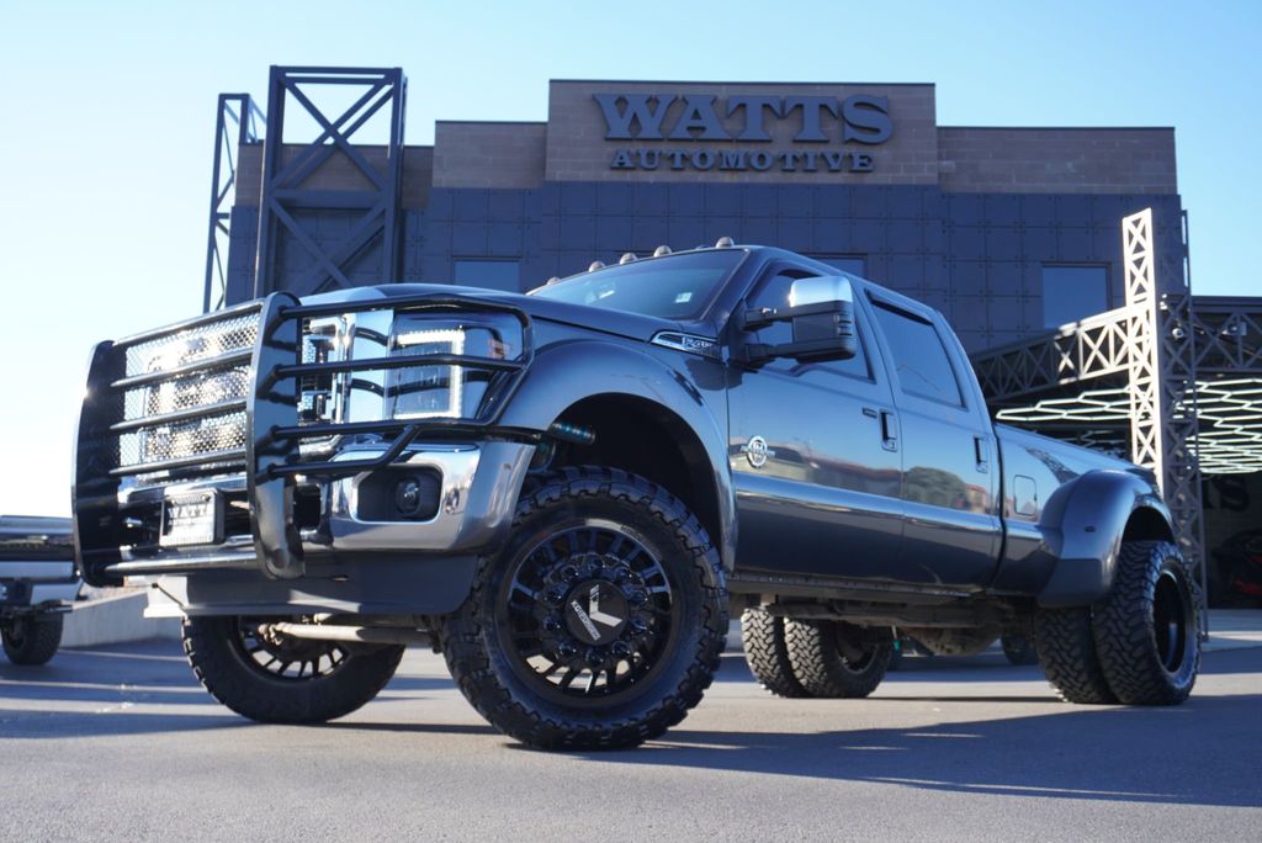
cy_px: 422
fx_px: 1315
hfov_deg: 51.3
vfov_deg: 35.5
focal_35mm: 38
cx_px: 631
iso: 100
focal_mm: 25
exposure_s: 1/100
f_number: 5.6
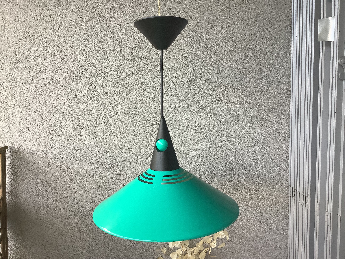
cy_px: 130
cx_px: 172
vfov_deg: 45.4
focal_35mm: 31
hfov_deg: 58.4
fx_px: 309
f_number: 2.4
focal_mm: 3.3
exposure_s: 1/120
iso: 80
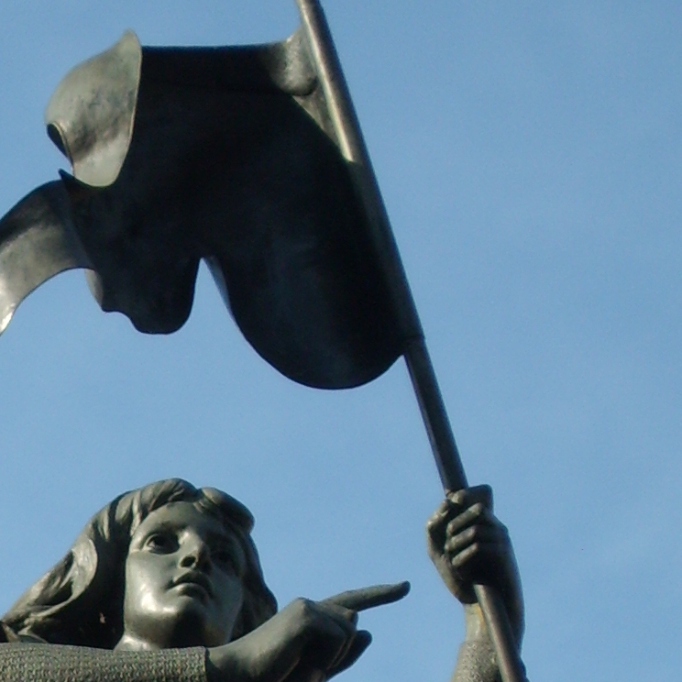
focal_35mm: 219
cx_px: -127
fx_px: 4882
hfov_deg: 7.9
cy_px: 882
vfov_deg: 7.9
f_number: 3.9
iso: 50
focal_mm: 12
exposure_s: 1/500
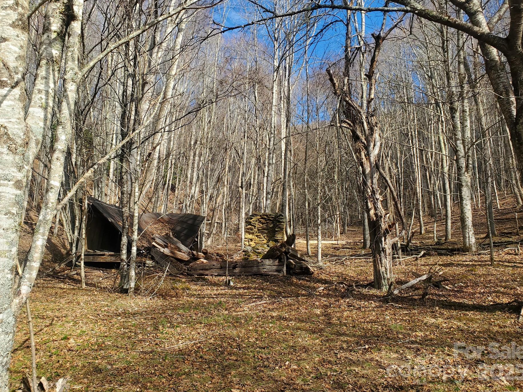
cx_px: 256
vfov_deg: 48.2
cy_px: 177
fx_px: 438
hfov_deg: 61.7
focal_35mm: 29
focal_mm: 4.3
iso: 50
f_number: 2.4
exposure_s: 1/764
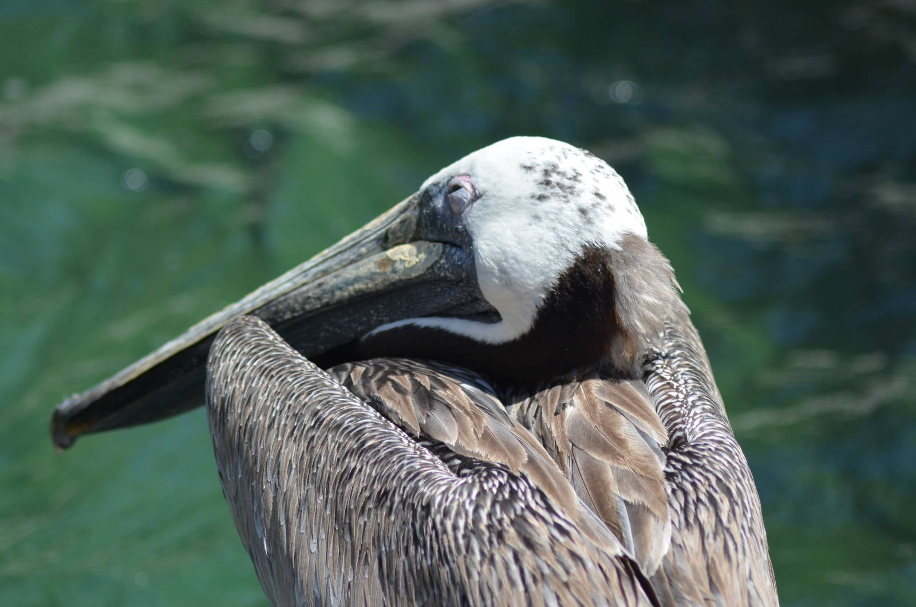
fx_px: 6475
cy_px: 304
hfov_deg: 8.1
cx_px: 458
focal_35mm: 255
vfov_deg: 5.4
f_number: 5
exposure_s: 1/1600
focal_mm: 170
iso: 400
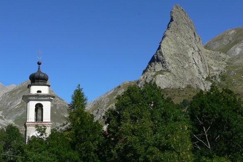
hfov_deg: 33.4
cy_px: 73
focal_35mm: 60
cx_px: 121
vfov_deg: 22.6
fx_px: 405
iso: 80
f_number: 4.6
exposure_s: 1/640
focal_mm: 7.6
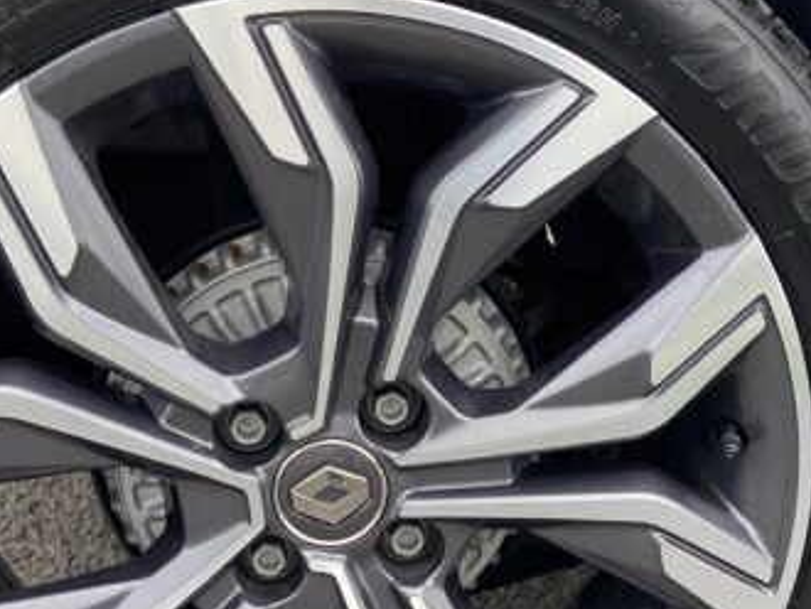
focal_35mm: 63
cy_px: 430
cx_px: 425
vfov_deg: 23.2
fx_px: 1477
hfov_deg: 30.7
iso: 32
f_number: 1.8
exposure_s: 1/260
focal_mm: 4.25
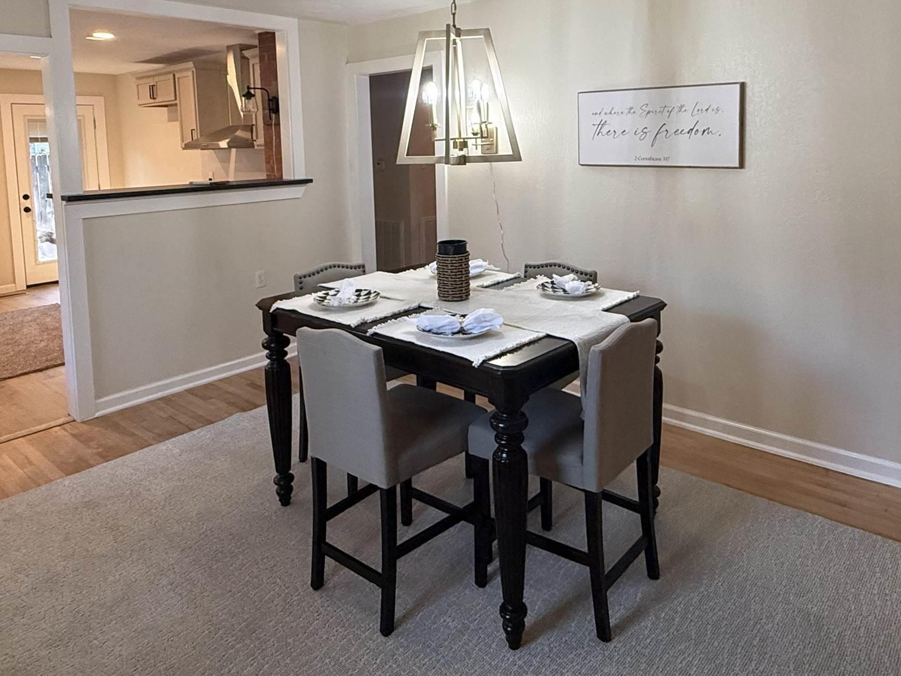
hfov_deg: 67.1
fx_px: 677
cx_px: 494
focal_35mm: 26
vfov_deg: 51.4
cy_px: 193
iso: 250
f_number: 2.2
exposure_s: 1/120
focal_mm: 2.22
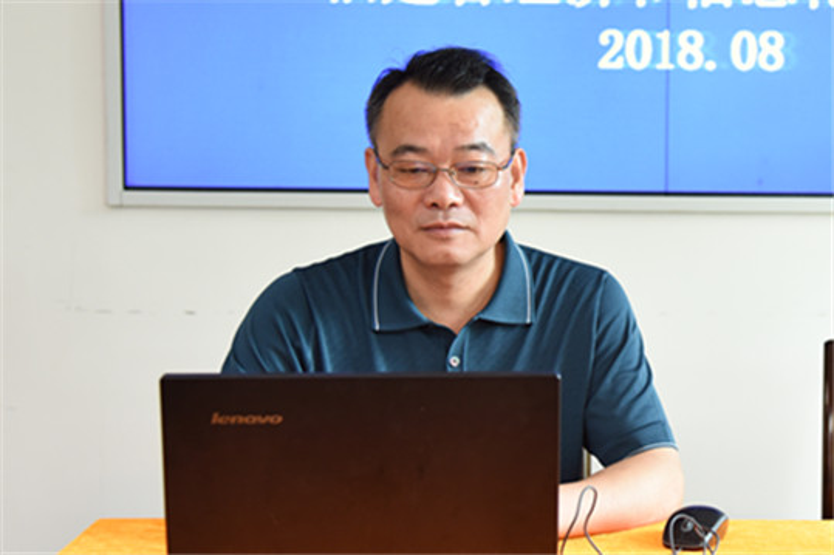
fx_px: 1112
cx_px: 417
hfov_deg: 41.1
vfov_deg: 28.1
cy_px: 278
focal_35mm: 48
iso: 1400
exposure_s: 1/50
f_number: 4
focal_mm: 48
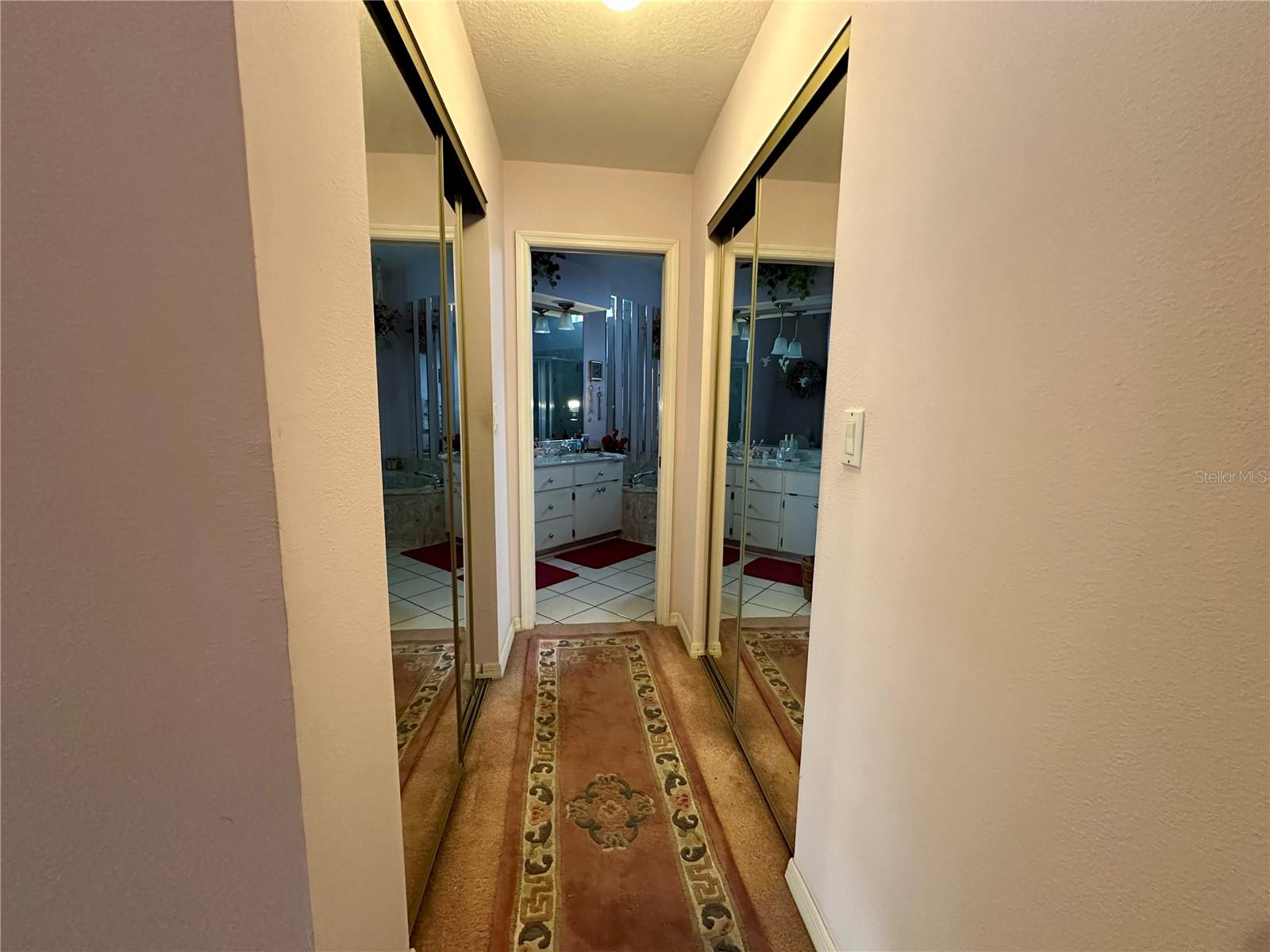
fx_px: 514
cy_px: 476
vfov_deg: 85.7
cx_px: 635
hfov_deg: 102.1
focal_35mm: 14
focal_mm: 2.22
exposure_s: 1/60
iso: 800
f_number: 2.2
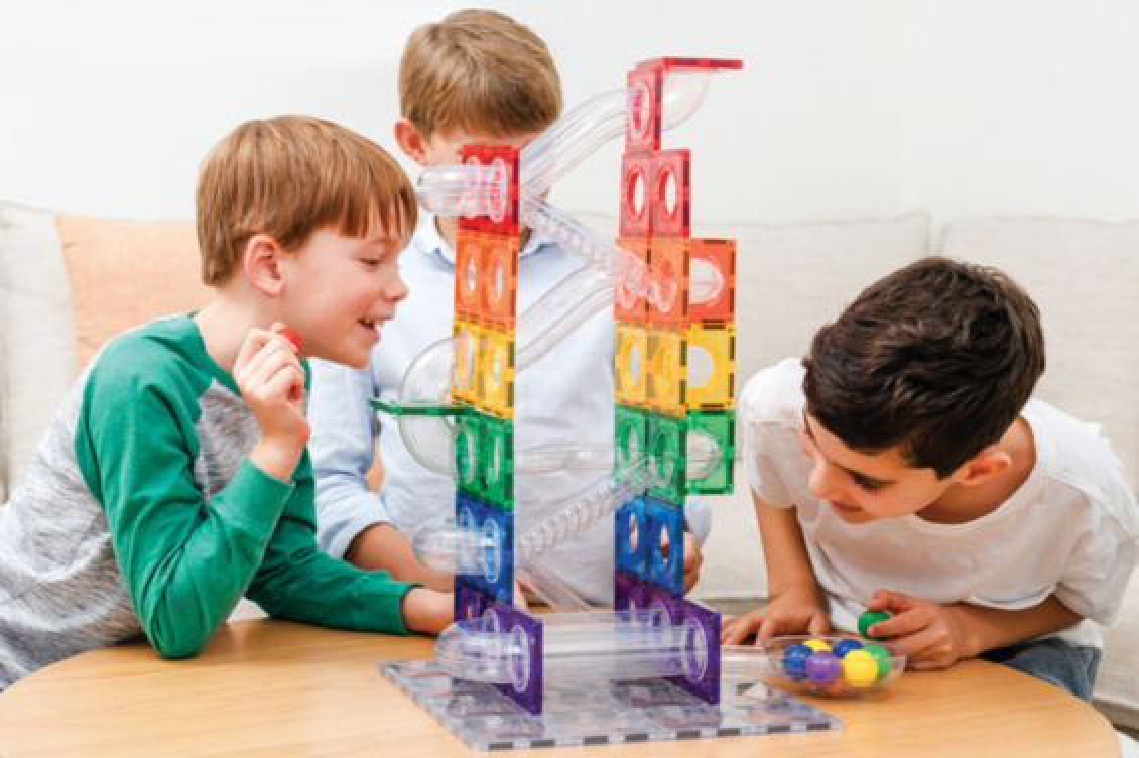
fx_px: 1265
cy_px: 379
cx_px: 570
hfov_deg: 48.5
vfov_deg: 33.4
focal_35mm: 40
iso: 200
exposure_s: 1/100
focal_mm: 40
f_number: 8
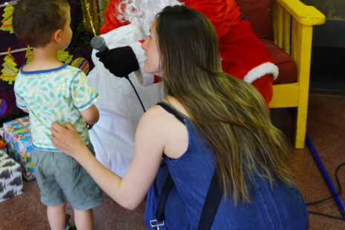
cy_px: 75
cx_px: 131
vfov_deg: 23.8
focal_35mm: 57
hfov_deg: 35.0
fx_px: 545
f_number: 4
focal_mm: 23
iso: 1250
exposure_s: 1/60
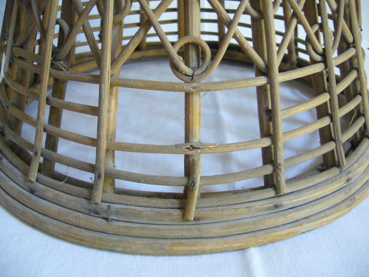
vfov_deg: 40.7
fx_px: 373
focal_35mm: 35
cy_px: 138
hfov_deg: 52.6
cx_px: 184
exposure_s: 1/10
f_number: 2.8
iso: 200
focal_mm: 5.8
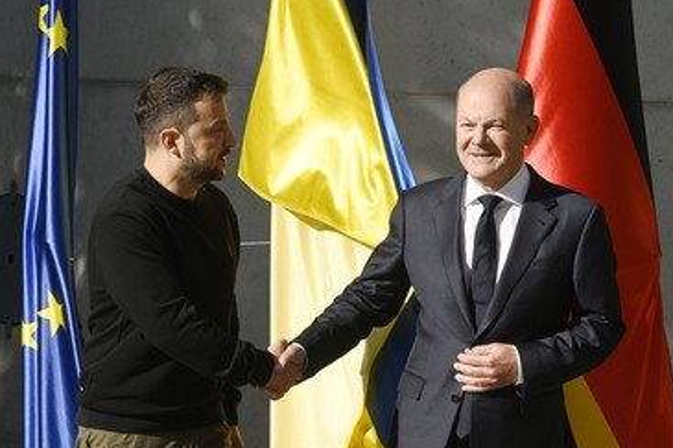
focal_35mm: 167
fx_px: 3120
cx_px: 325
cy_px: 267
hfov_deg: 12.3
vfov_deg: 8.2
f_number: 22
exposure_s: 1/800
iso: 1600
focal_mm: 135
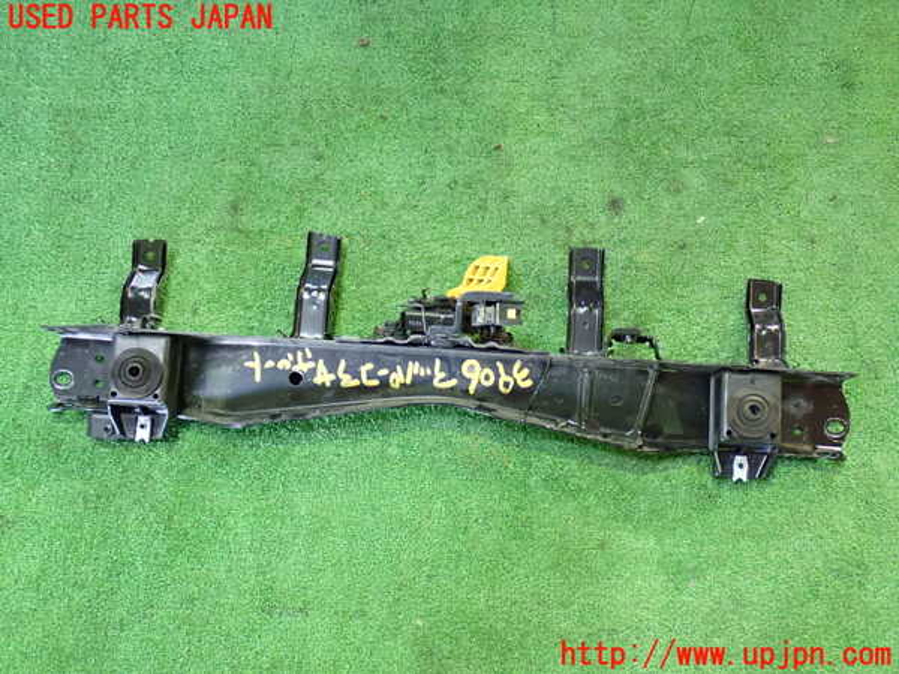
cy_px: 337
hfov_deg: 42.9
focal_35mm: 44
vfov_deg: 32.9
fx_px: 1143
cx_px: 450
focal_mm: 7.84
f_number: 2.9
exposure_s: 1/25
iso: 800
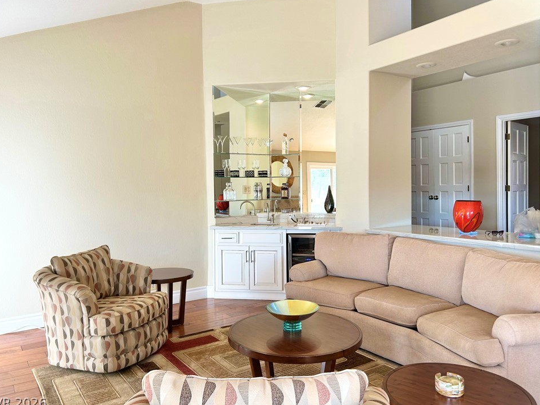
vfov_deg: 49.7
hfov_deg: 63.4
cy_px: 194
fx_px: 437
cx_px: 275
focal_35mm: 28
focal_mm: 5.7
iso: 50
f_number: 1.5
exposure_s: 1/120
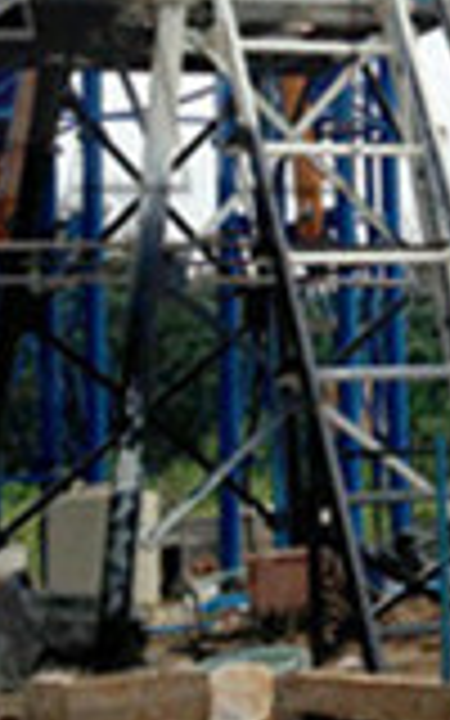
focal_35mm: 140
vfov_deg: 14.7
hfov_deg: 9.0
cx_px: 770
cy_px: -22
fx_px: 2747
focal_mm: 4.13
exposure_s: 1/2857
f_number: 2.4
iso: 50
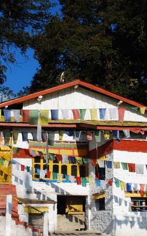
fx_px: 518
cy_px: 125
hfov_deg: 16.1
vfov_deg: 25.6
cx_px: 65
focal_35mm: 81
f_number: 10
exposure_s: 1/400
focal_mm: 31
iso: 125
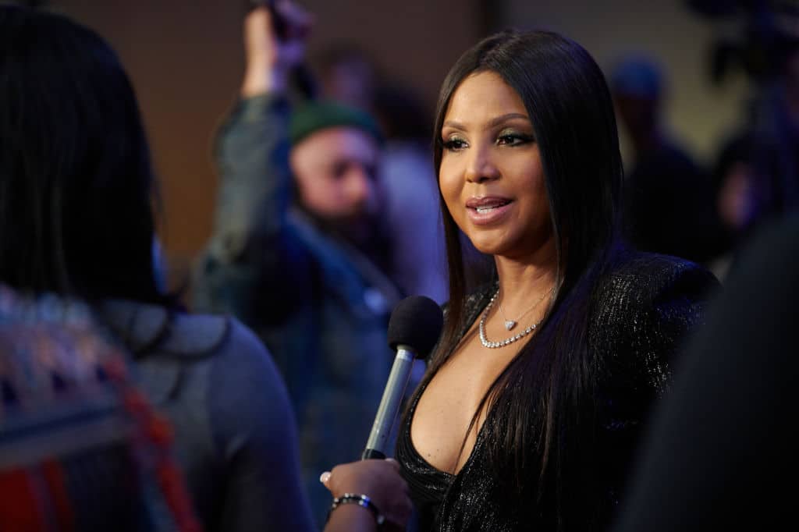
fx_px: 3550
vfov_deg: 8.6
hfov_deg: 12.8
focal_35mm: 160
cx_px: 400
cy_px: 266
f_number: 2.8
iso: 2000
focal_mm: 160
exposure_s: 1/320
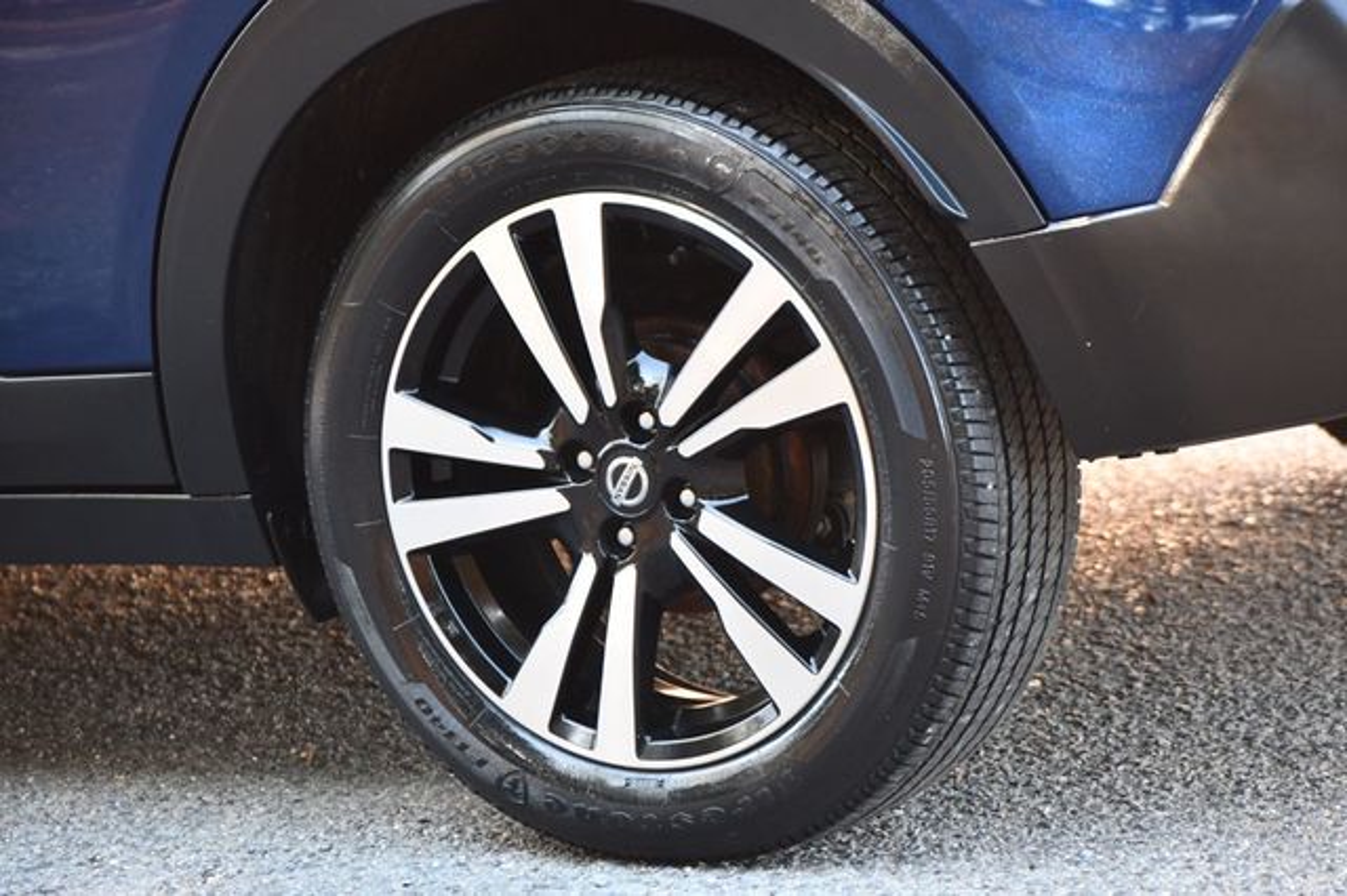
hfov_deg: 10.6
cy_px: 448
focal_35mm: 195
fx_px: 7292
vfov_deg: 7.0
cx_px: 674
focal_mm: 130
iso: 1250
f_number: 4.8
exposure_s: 1/125
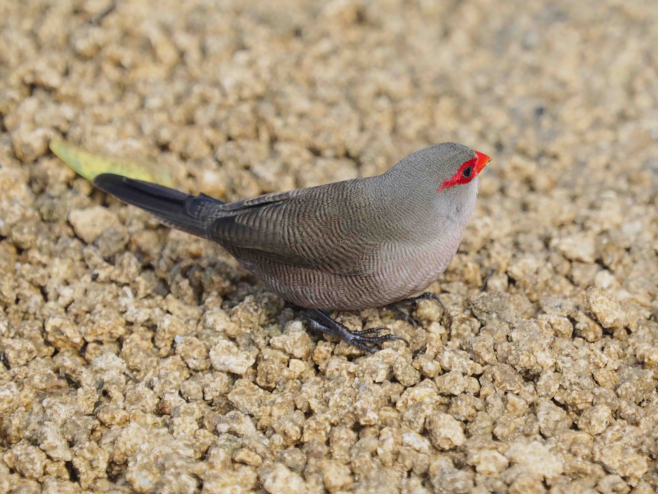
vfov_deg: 3.5
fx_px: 8003
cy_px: 247
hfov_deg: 4.7
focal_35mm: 421
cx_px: 329
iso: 1000
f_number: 4
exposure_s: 1/1600
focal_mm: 210
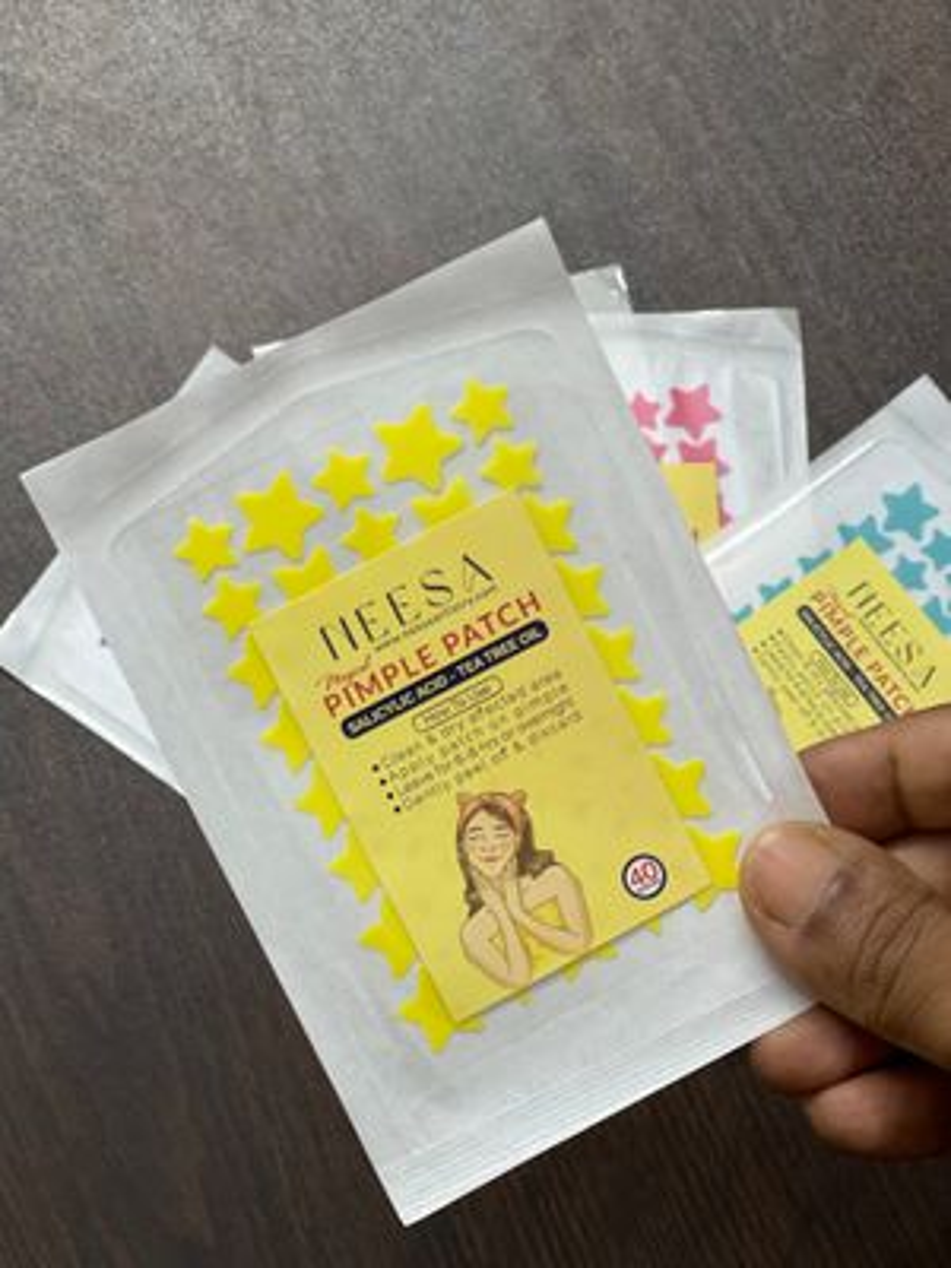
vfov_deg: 25.3
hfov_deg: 19.1
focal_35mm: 77
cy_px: 634
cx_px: 476
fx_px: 2821
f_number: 2.8
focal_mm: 9
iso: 160
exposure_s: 1/50
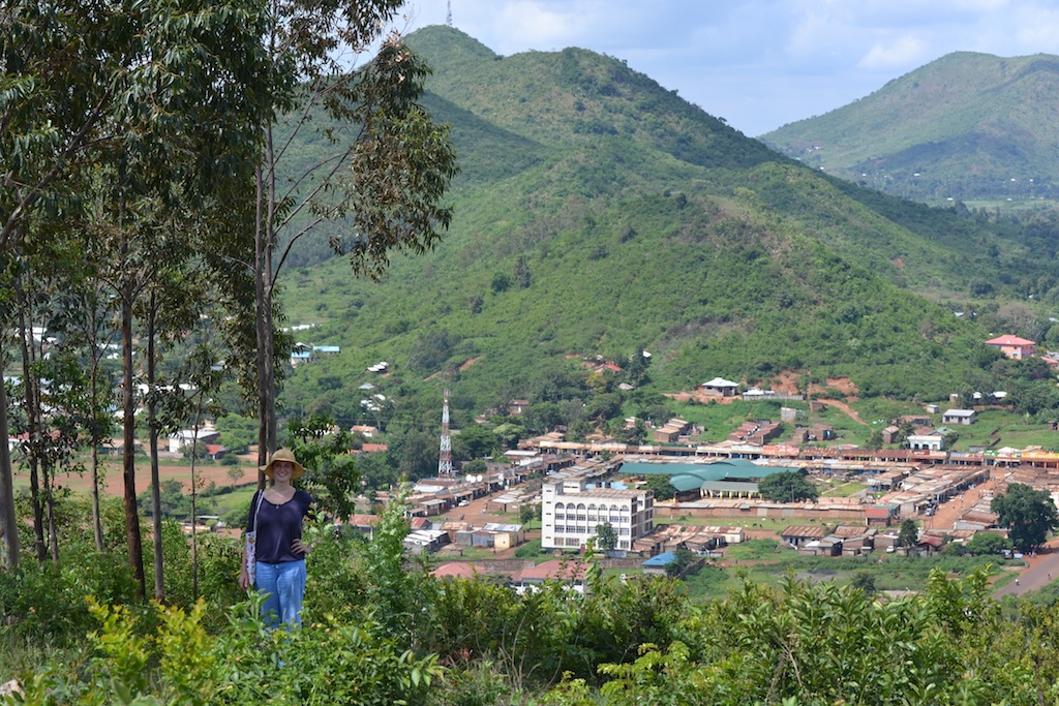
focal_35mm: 105
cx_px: 530
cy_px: 353
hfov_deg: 19.5
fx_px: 3089
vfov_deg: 13.0
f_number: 5.6
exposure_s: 1/500
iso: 180
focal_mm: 70
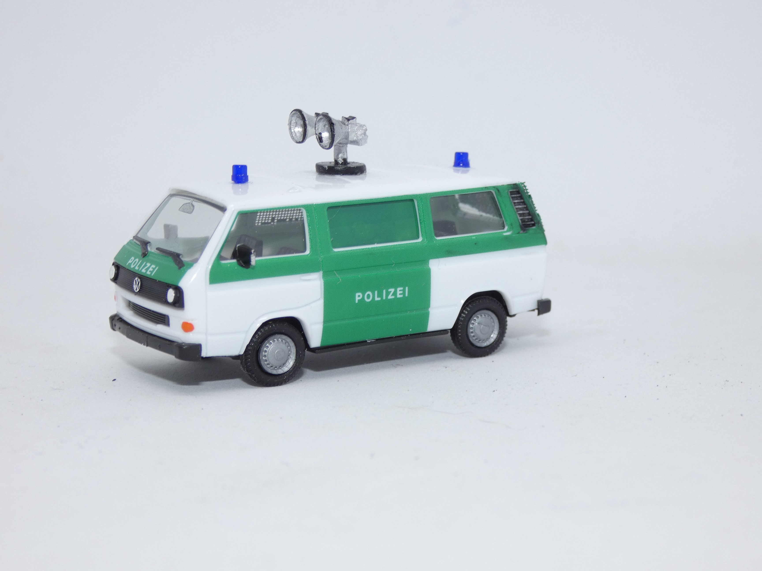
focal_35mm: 83
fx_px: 1827
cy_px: 286
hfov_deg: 23.6
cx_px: 381
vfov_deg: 17.8
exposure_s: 1/50
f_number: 4.5
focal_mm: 14.8
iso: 100
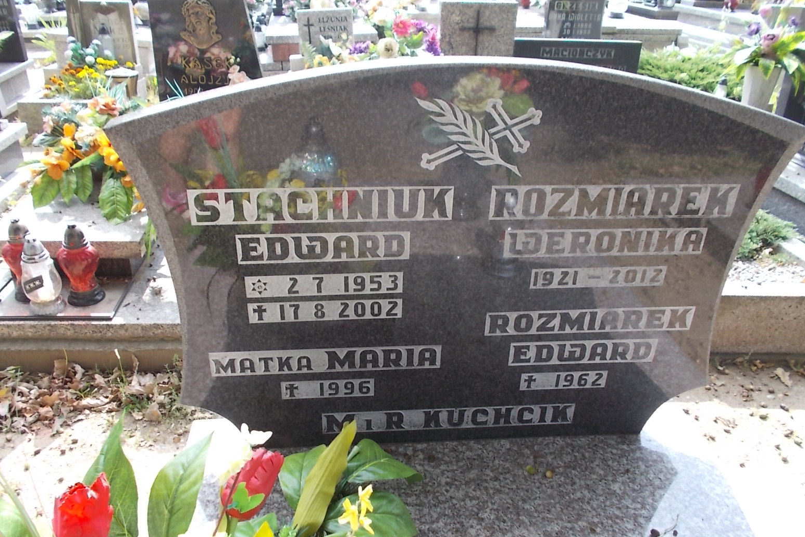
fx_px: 626
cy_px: 280
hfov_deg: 65.5
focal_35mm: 28
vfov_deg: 46.4
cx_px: 391
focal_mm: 4.6
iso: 80
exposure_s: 1/160
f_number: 3.2
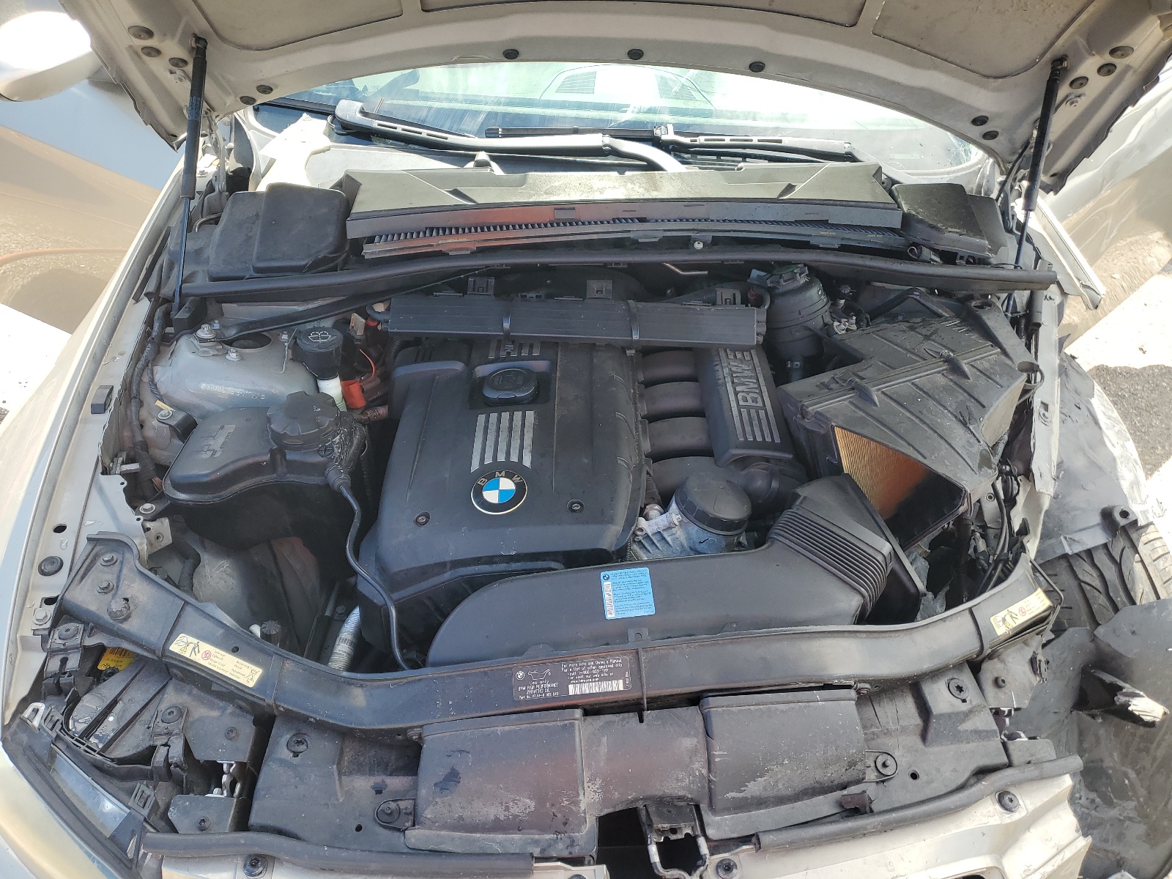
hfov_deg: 67.3
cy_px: 440
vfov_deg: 53.1
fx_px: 880
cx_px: 586
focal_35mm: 26
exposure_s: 1/455
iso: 50
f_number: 1.5
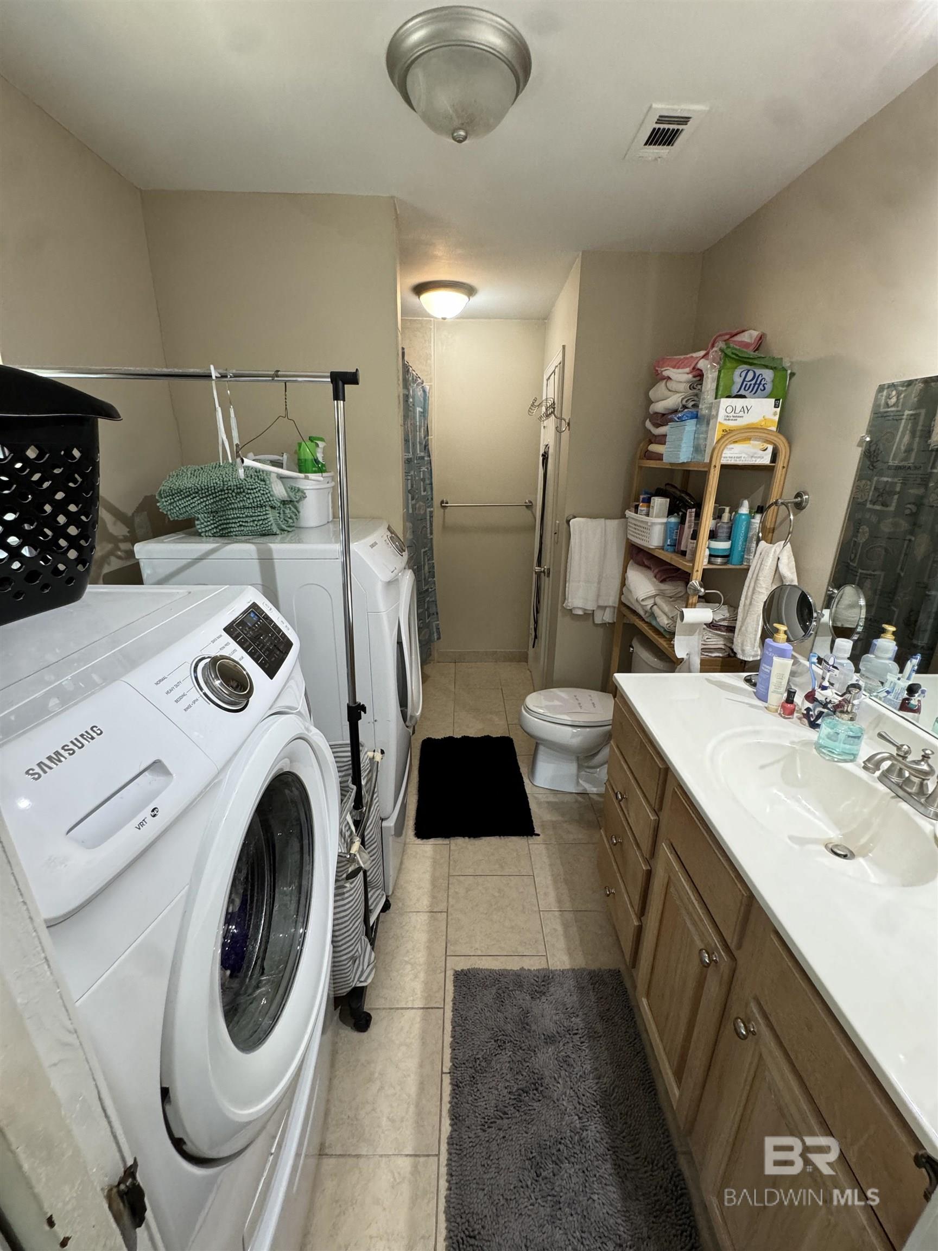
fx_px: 506
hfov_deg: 85.7
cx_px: 469
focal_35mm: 14
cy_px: 626
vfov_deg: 102.1
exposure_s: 1/60
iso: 250
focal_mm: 2.22
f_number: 2.2
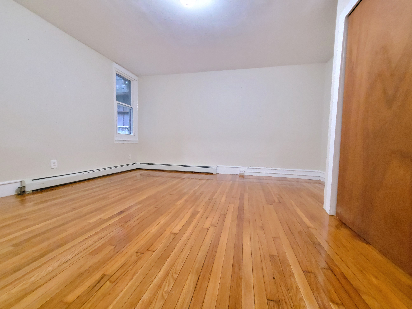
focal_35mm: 13
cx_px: 206
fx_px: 155
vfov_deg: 89.9
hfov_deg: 106.2
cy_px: 154
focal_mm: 1.74
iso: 2500
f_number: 2.2
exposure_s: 1/24
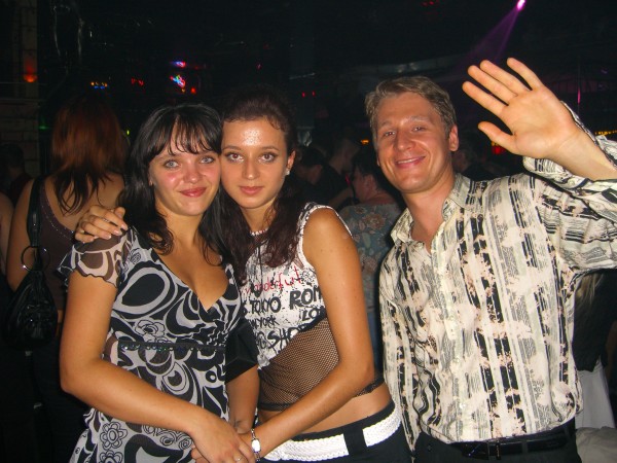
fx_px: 677
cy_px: 232
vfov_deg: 37.7
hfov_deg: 49.0
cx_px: 308
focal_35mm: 38
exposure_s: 1/60
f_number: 2.8
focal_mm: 7.9
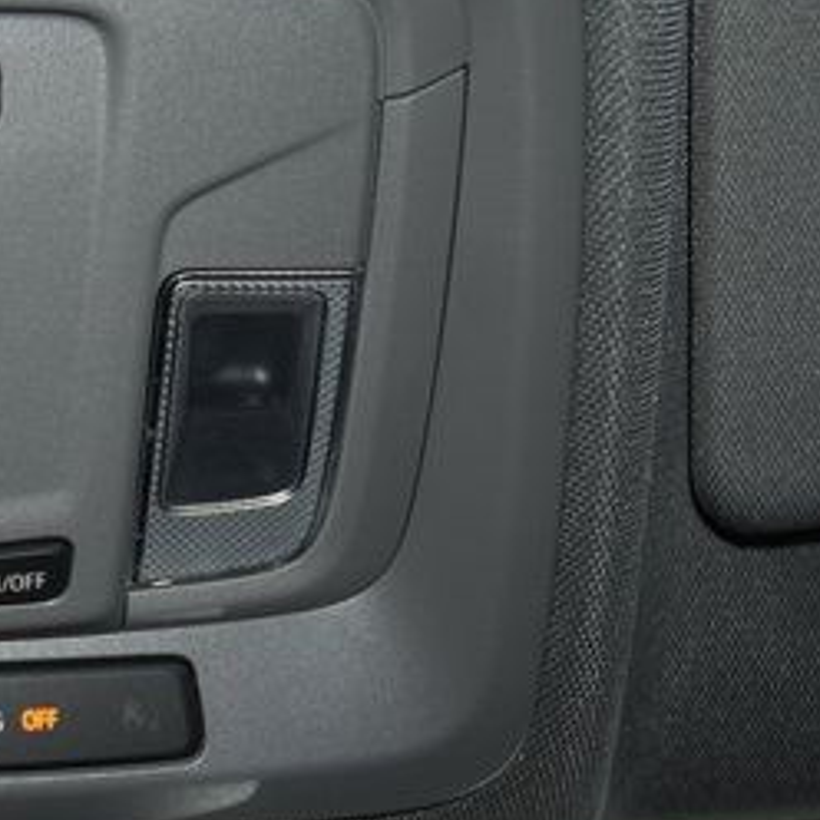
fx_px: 2117
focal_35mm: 79
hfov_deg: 20.4
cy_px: 352
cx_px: -185
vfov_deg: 21.9
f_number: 3.8
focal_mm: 24
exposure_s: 1/50
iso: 500
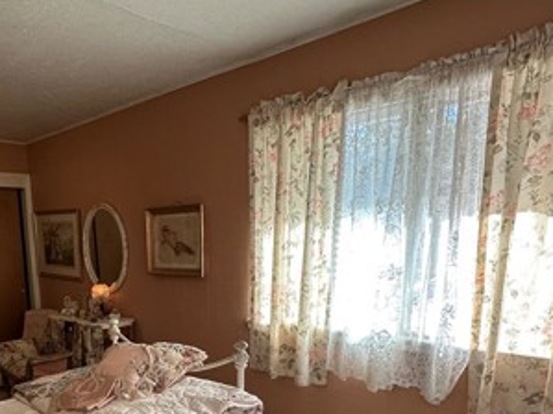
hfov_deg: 57.8
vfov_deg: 44.3
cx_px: 159
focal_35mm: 30
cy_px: 336
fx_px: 479
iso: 160
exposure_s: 1/120
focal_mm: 2.22
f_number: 2.2
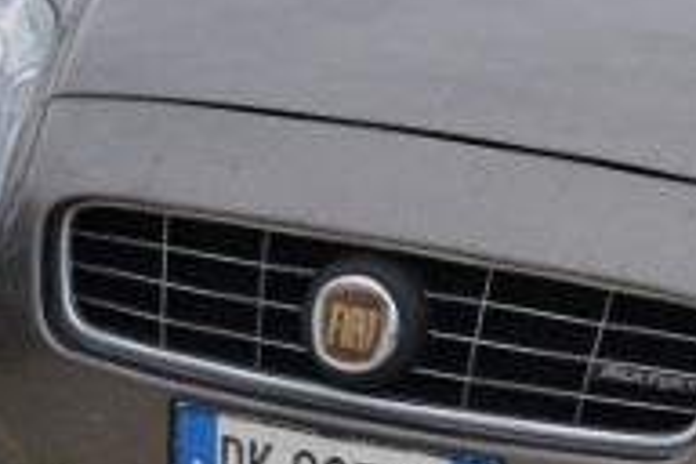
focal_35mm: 141
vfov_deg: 9.7
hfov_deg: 14.3
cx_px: 689
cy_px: 145
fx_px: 2723
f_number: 5.6
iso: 160
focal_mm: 25
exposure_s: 1/125
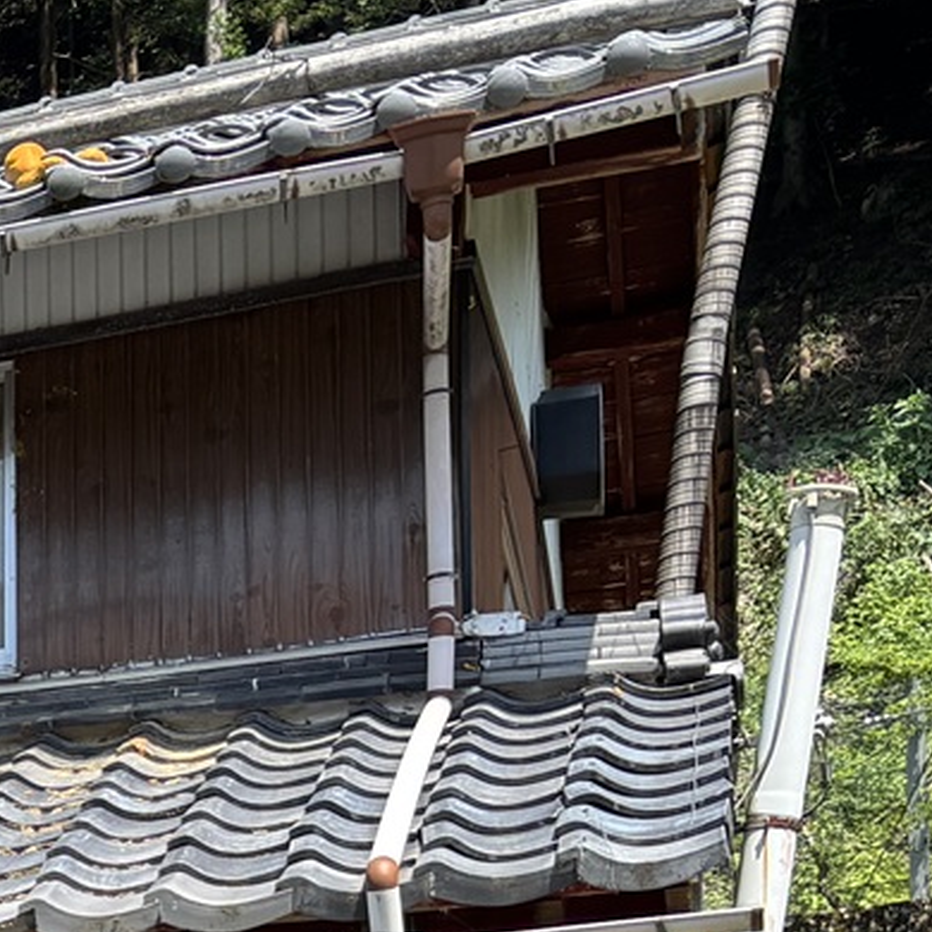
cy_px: 1277
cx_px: -1096
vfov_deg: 16.1
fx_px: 3077
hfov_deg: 13.8
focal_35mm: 101
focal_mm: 5.96
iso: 50
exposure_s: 1/1103
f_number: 1.6
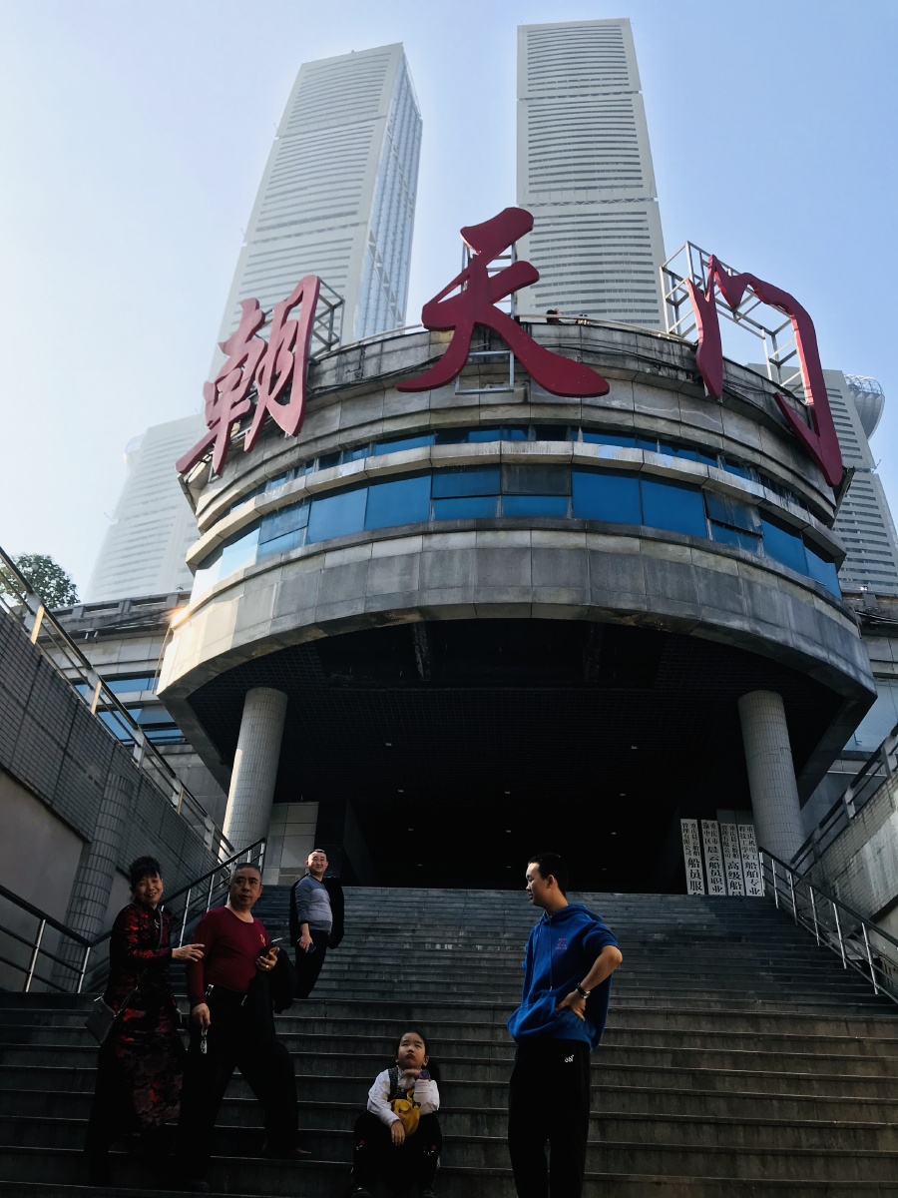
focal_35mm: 28
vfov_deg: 63.4
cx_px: 449
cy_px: 599
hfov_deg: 49.7
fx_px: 968
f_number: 1.8
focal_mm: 3.99
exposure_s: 1/1198
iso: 20
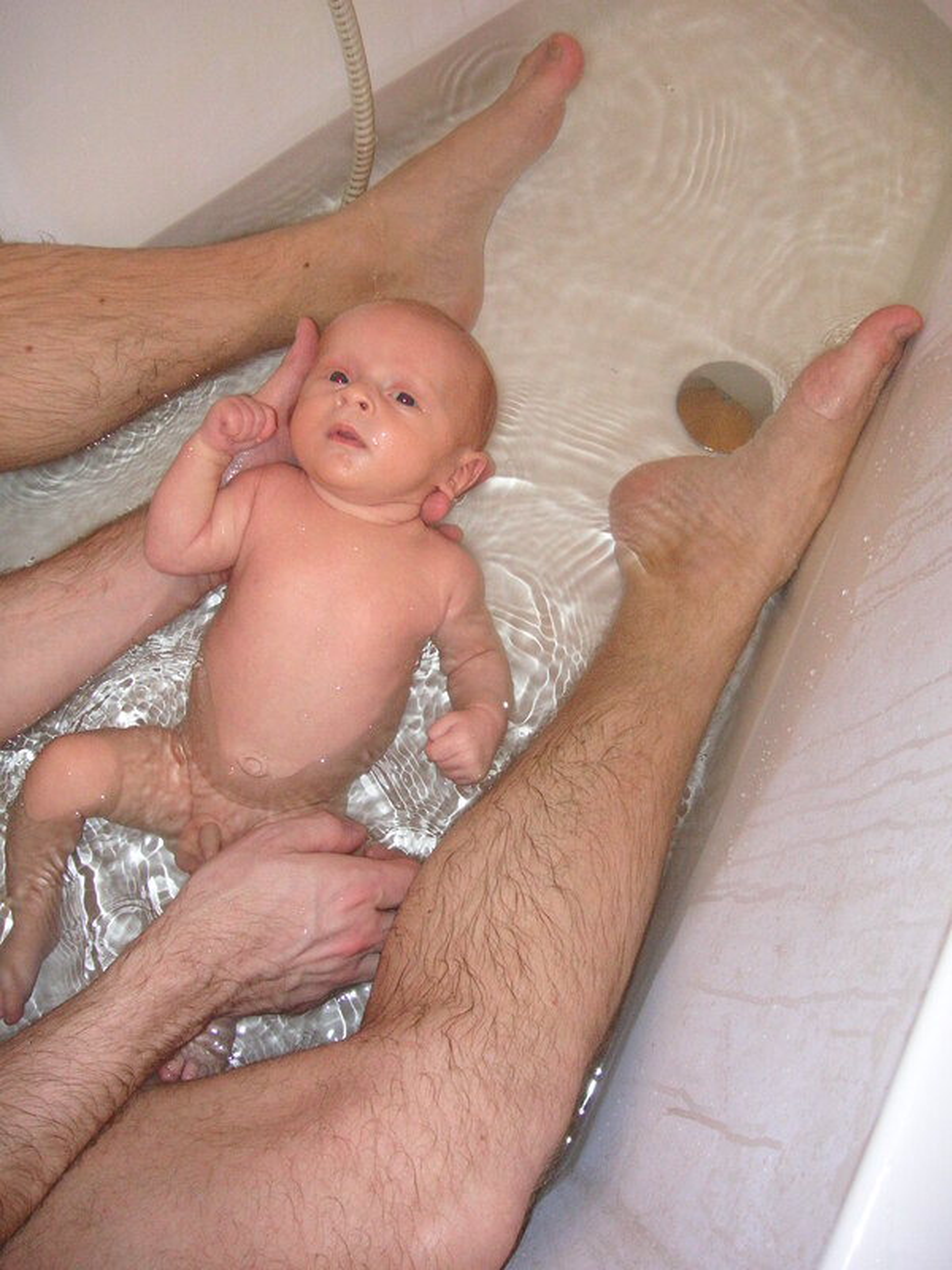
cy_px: 635
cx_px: 476
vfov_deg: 50.1
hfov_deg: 38.7
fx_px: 1357
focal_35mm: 37
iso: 160
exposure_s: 1/45
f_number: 2.8
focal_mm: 6.1
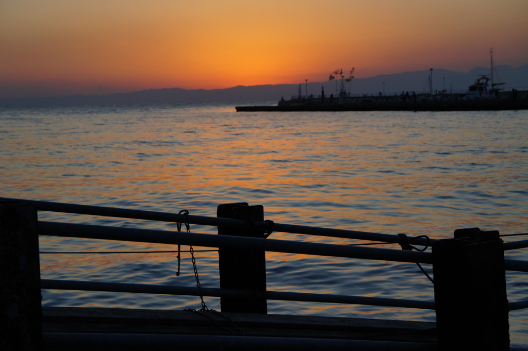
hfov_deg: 27.5
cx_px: 264
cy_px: 176
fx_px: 1077
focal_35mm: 74
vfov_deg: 18.5
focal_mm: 49
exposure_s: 1/320
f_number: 5
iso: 200
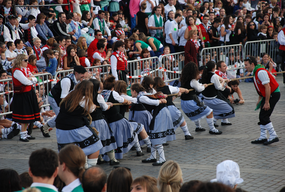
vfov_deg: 8.8
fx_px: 1249
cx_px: 142
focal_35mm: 158
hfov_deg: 13.0
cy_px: 96
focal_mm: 105
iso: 250
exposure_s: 1/125
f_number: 5.6
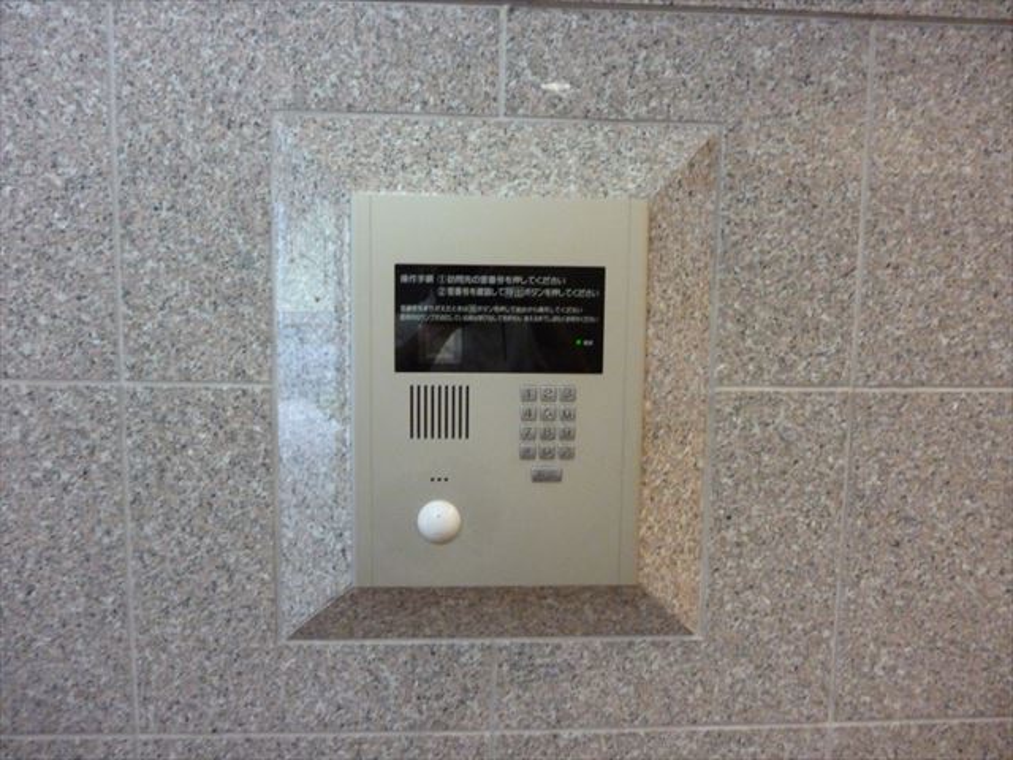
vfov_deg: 49.7
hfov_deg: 63.4
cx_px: 506
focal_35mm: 28
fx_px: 819
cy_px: 380
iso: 800
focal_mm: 5
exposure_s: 1/25
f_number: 3.1
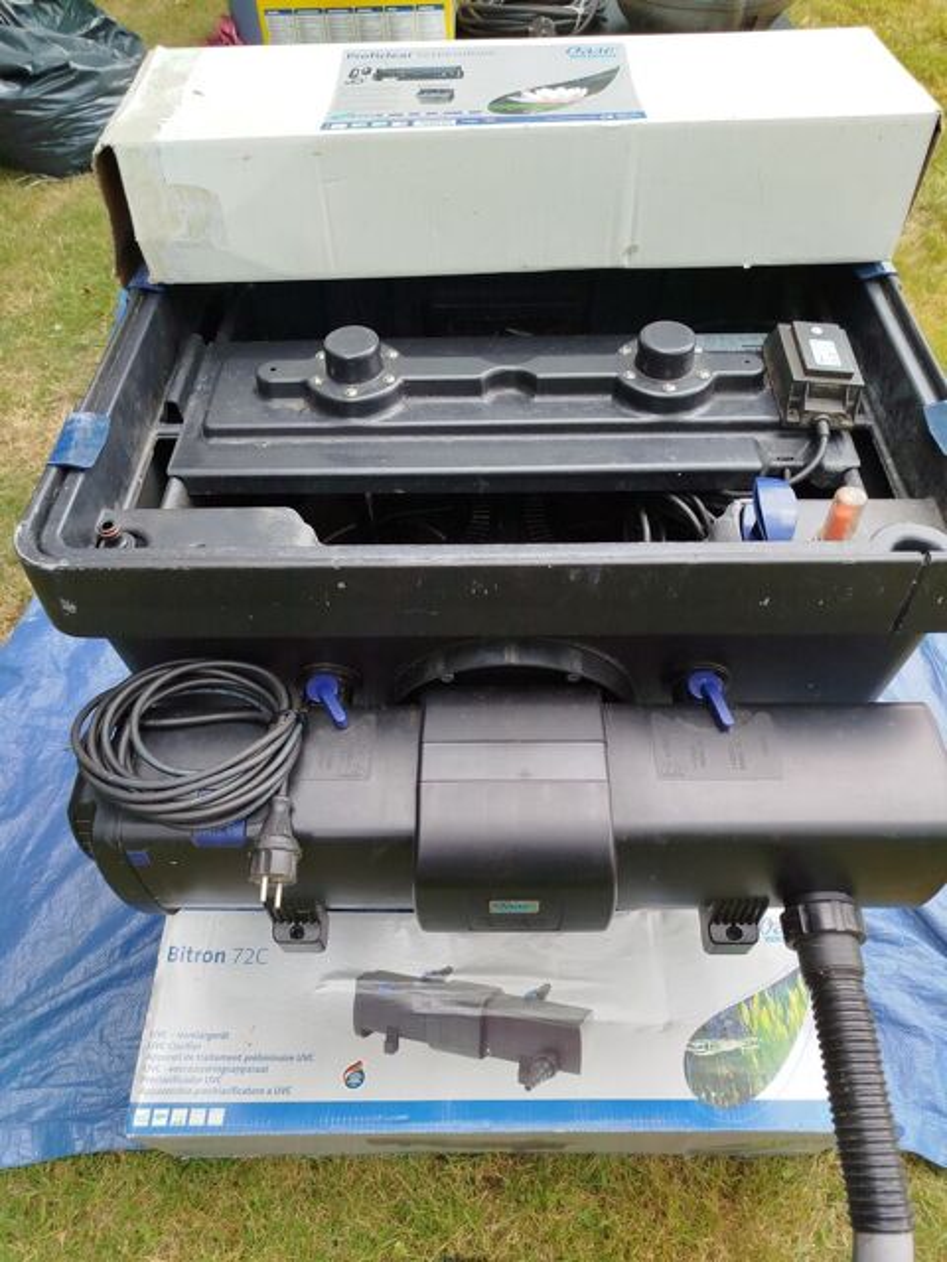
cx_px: 474
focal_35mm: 24
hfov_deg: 56.8
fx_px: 875
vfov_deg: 71.6
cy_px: 631
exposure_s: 1/147
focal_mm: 5.31
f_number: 1.7
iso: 50
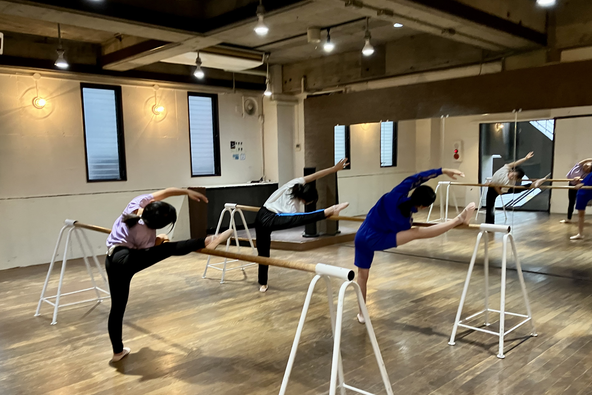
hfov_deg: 60.3
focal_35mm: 31
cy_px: 225
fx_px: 510
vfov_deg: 42.2
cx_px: 284
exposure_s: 1/33
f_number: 1.8
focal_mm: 3.99
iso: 250
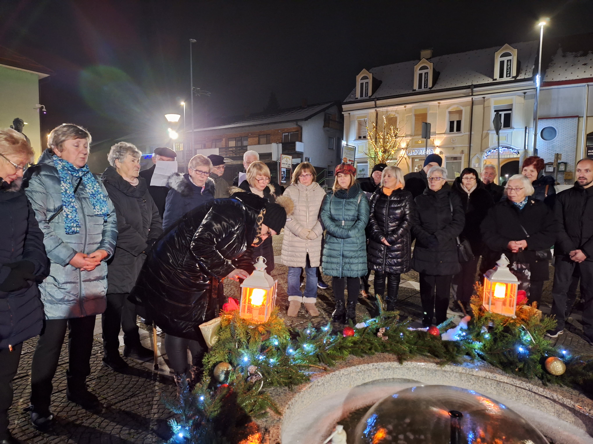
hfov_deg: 73.9
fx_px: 394
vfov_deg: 58.9
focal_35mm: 23
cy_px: 222
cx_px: 296
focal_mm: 5.54
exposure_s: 1/20
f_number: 1.8
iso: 800
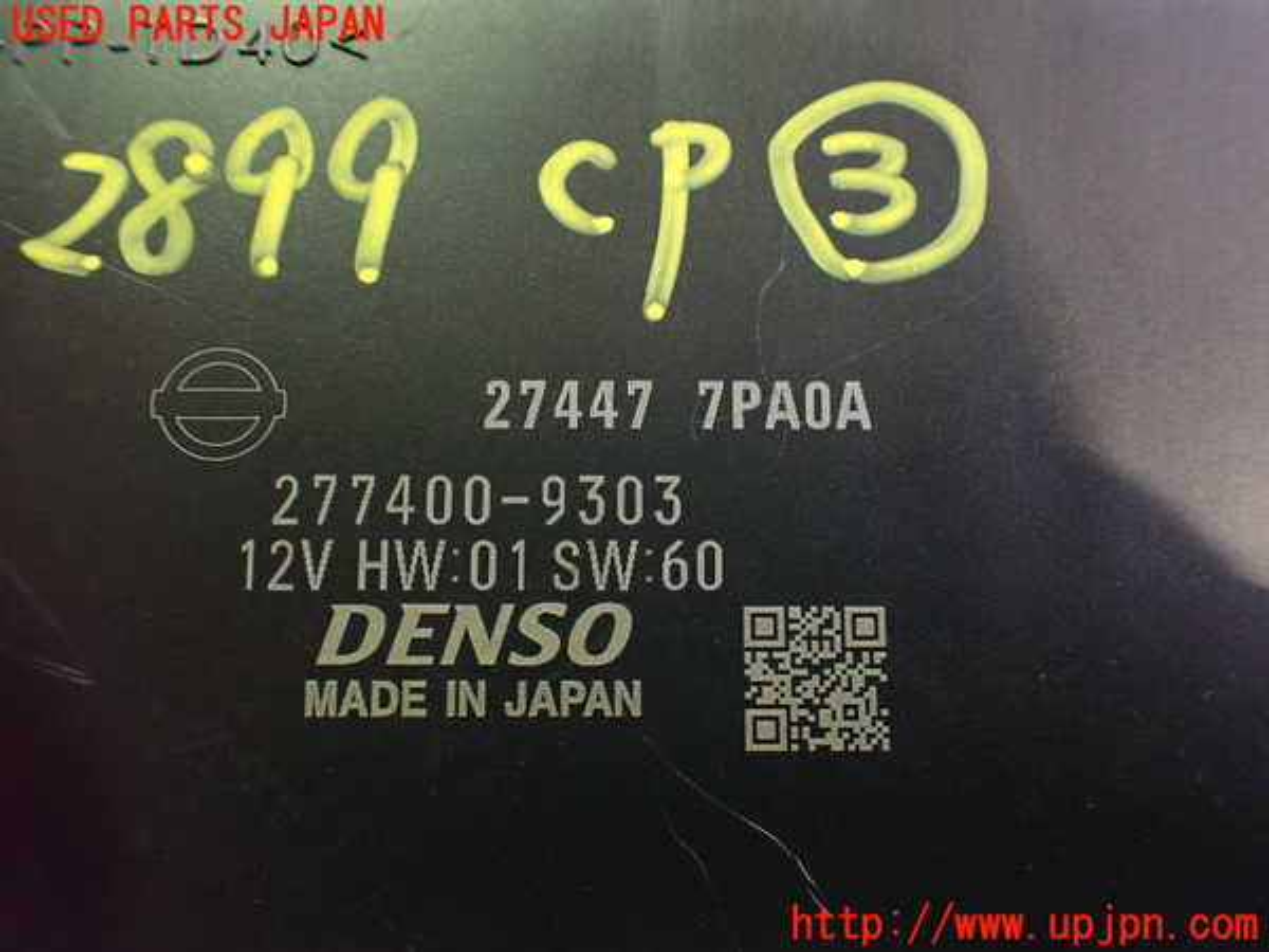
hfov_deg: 60.0
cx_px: 634
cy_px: 476
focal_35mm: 30
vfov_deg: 46.8
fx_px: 1100
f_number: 2.3
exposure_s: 1/40
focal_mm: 5.4
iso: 800
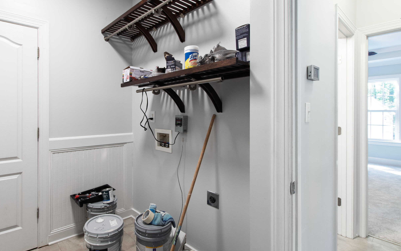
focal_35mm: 19
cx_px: 165
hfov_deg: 87.1
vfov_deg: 62.1
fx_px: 208
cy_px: 113
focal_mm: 10
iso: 100
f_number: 8
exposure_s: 1/1.67
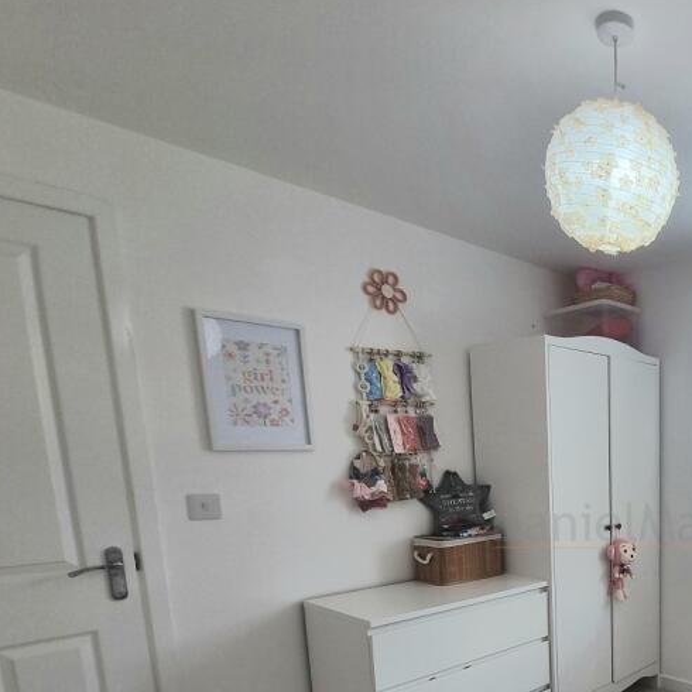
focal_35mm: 24
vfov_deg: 60.8
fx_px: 543
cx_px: 665
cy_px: 534
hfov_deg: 53.6
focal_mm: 2.2
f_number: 2.2
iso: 50
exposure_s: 1/100
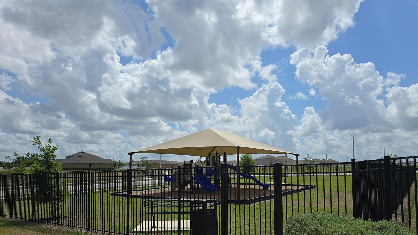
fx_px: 288
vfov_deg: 43.8
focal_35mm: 26
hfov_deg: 71.9
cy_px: 156
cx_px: 214
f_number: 1.7
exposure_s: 1/1819
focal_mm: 6.3
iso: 12
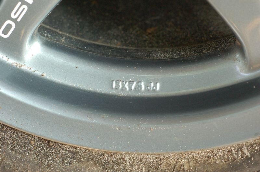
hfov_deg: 27.0
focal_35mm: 75
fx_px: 541
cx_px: 130
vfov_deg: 18.1
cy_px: 86
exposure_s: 1/80
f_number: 4.5
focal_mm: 50
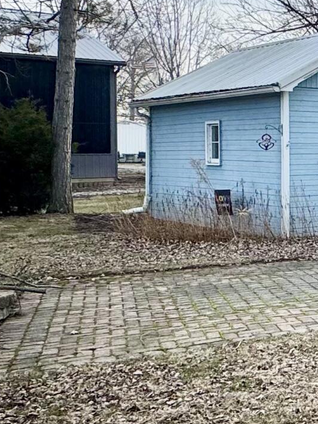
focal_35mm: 59
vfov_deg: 32.5
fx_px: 723
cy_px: 157
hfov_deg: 17.4
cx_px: 646
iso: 40
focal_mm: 2.22
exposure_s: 1/401
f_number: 2.2
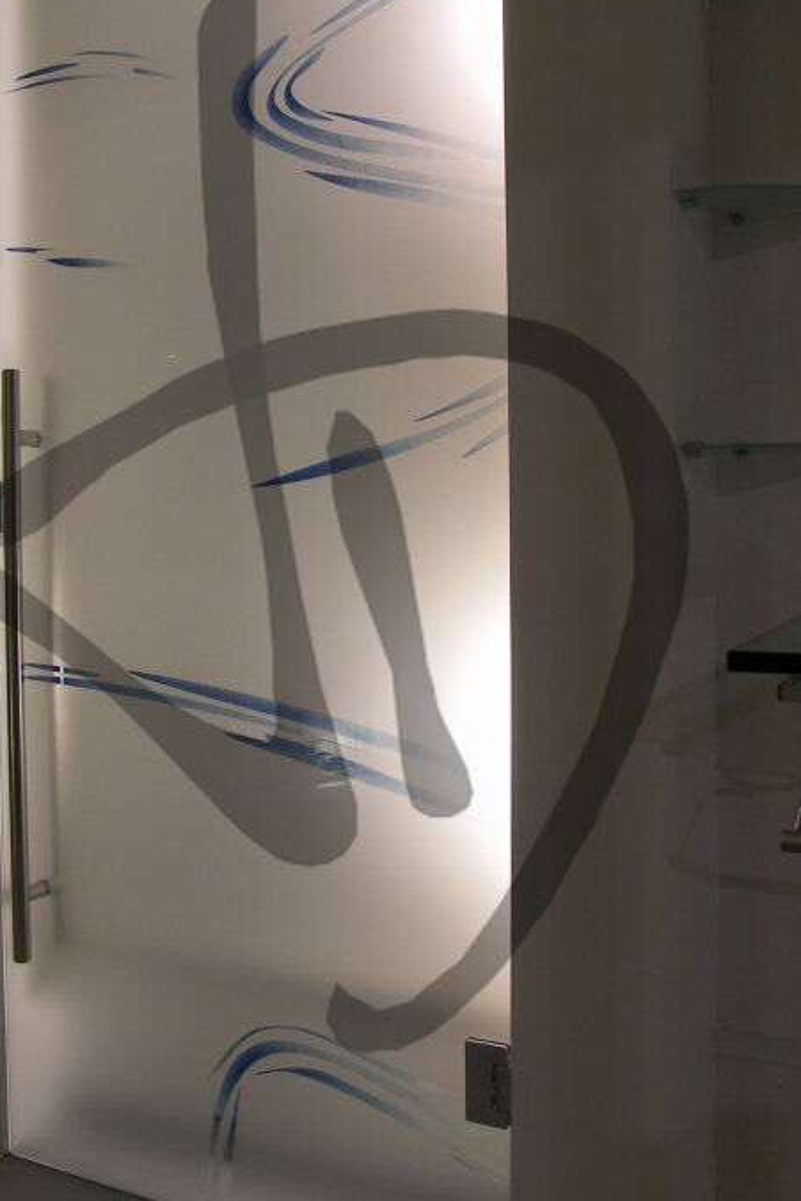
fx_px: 1334
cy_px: 501
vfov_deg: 48.3
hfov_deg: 33.2
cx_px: 293
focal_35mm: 40
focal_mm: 5.4
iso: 50
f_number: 8
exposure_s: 1
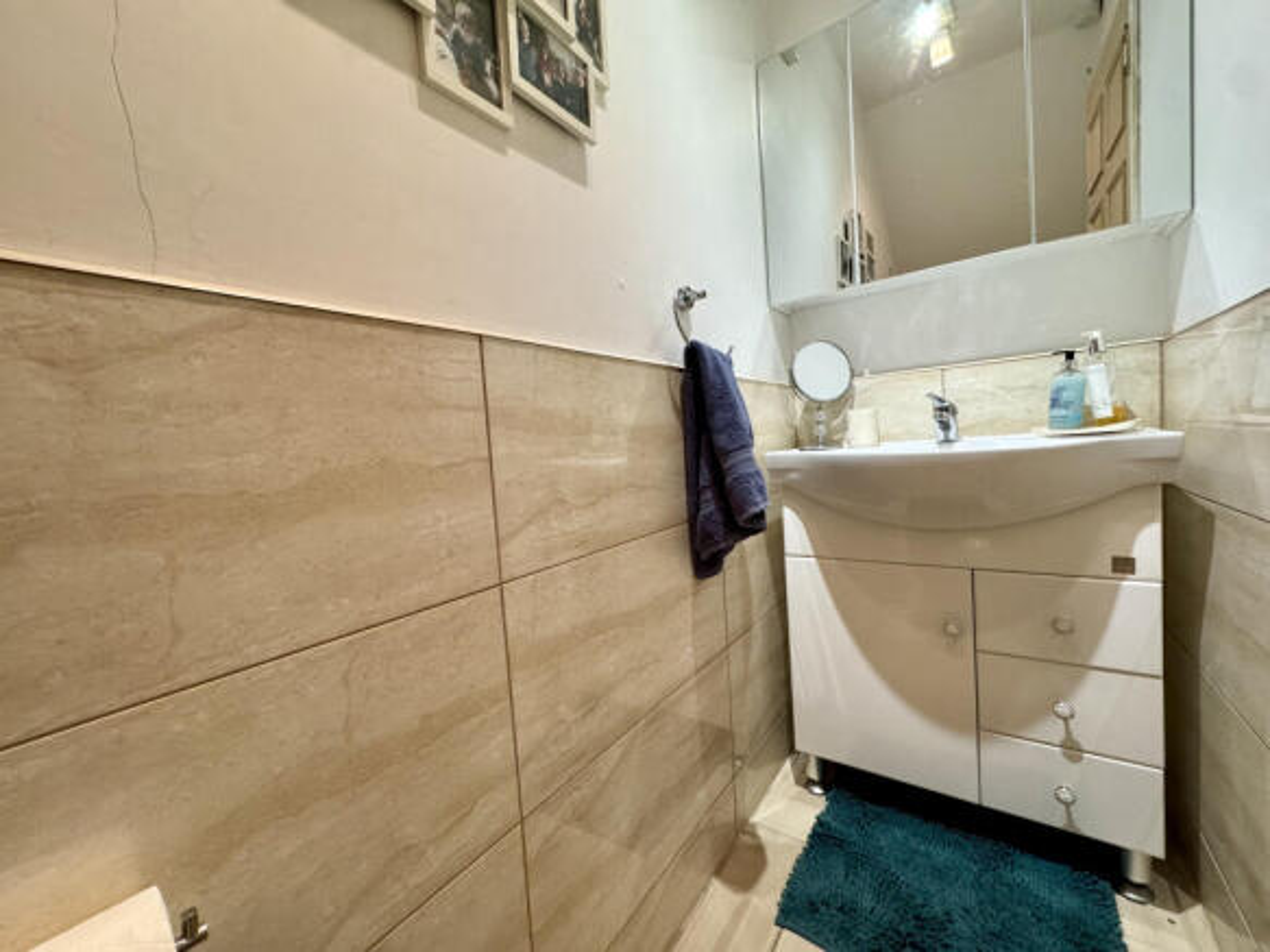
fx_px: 514
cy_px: 476
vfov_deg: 85.7
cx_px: 635
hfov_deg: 102.1
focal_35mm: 14
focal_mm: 2.22
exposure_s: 1/100
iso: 320
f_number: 2.2
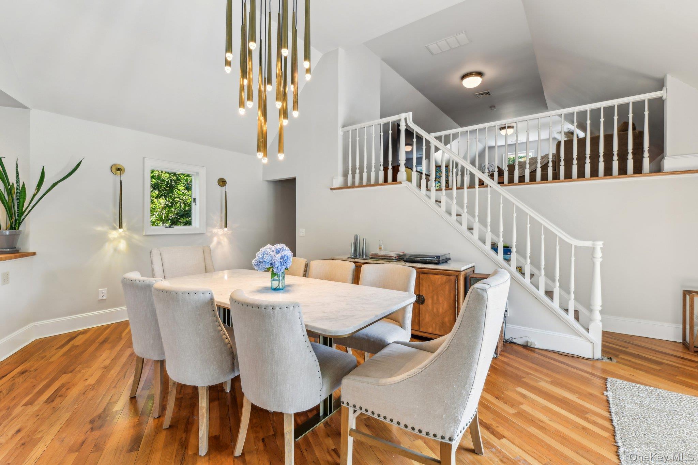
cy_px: 232
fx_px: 310
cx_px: 349
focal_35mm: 16
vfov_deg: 73.7
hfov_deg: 96.7
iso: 400
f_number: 8
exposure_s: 1/15
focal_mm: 16
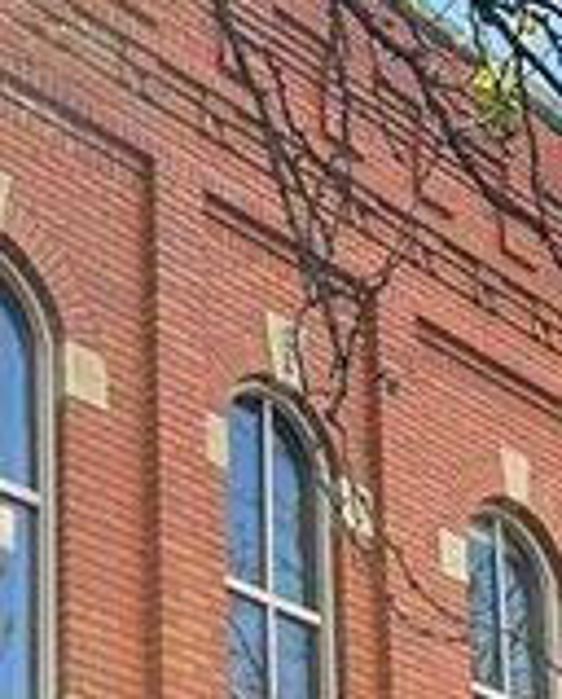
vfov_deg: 17.8
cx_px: 220
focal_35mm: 98
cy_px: 1005
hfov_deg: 15.7
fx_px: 2030
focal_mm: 6.86
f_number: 1.78
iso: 80
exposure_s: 1/894
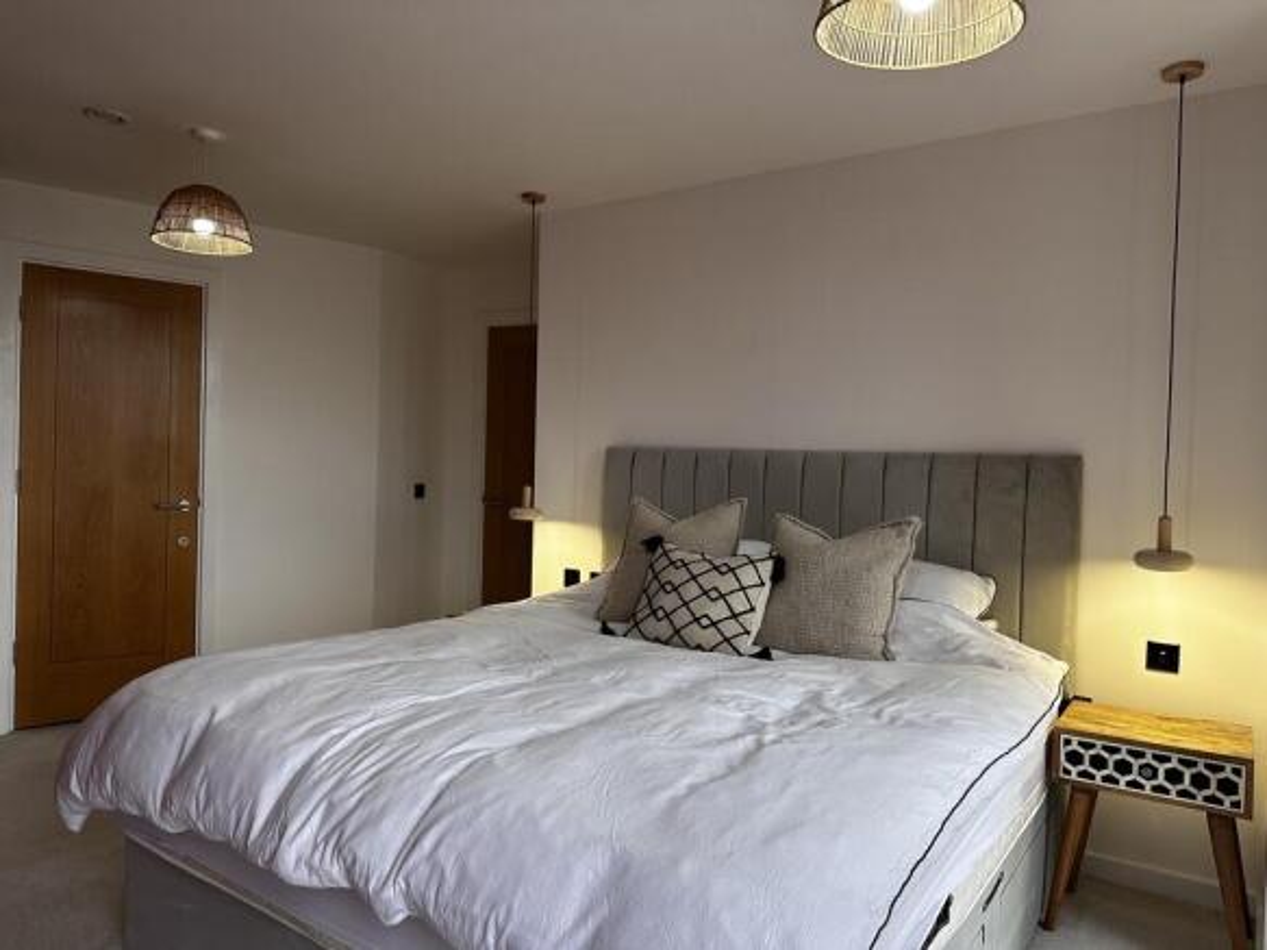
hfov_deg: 71.6
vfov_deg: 56.8
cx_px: 634
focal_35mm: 24
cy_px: 475
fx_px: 878
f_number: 1.78
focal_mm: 6.86
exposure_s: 1/100
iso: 160
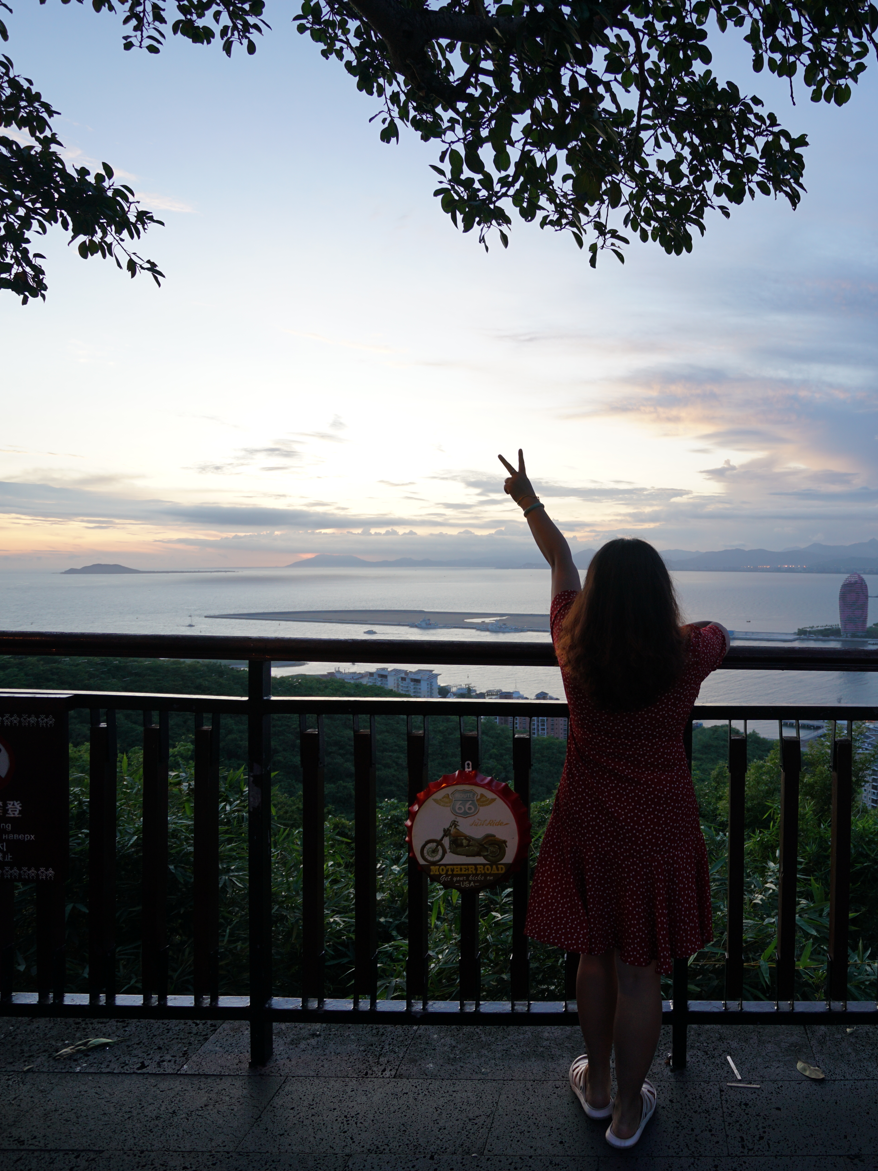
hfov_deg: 53.5
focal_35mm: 24
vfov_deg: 71.6
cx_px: 686
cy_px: 576
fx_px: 812
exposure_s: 1/60
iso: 160
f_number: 4
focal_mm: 16
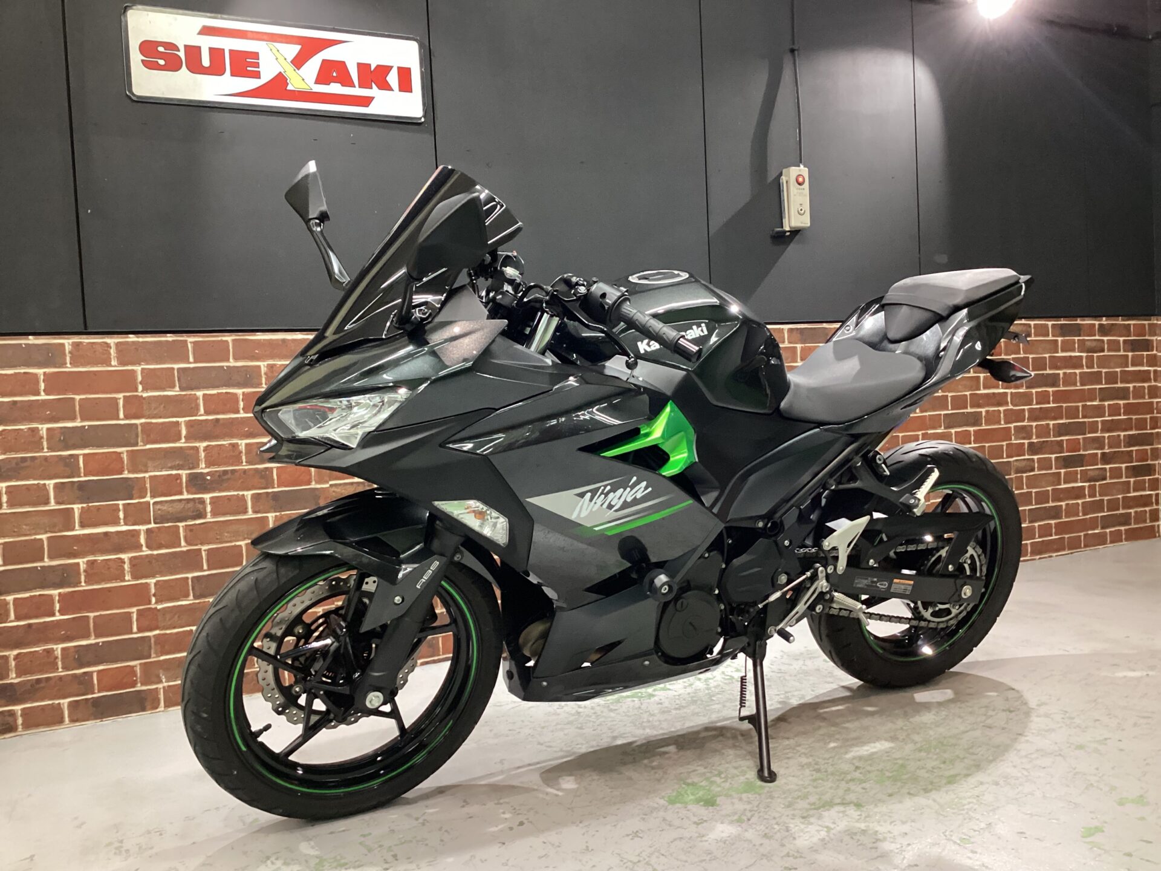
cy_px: 436
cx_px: 580
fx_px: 1040
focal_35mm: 31
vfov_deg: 45.4
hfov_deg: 58.4
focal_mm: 3.3
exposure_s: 1/40
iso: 400
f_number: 2.4
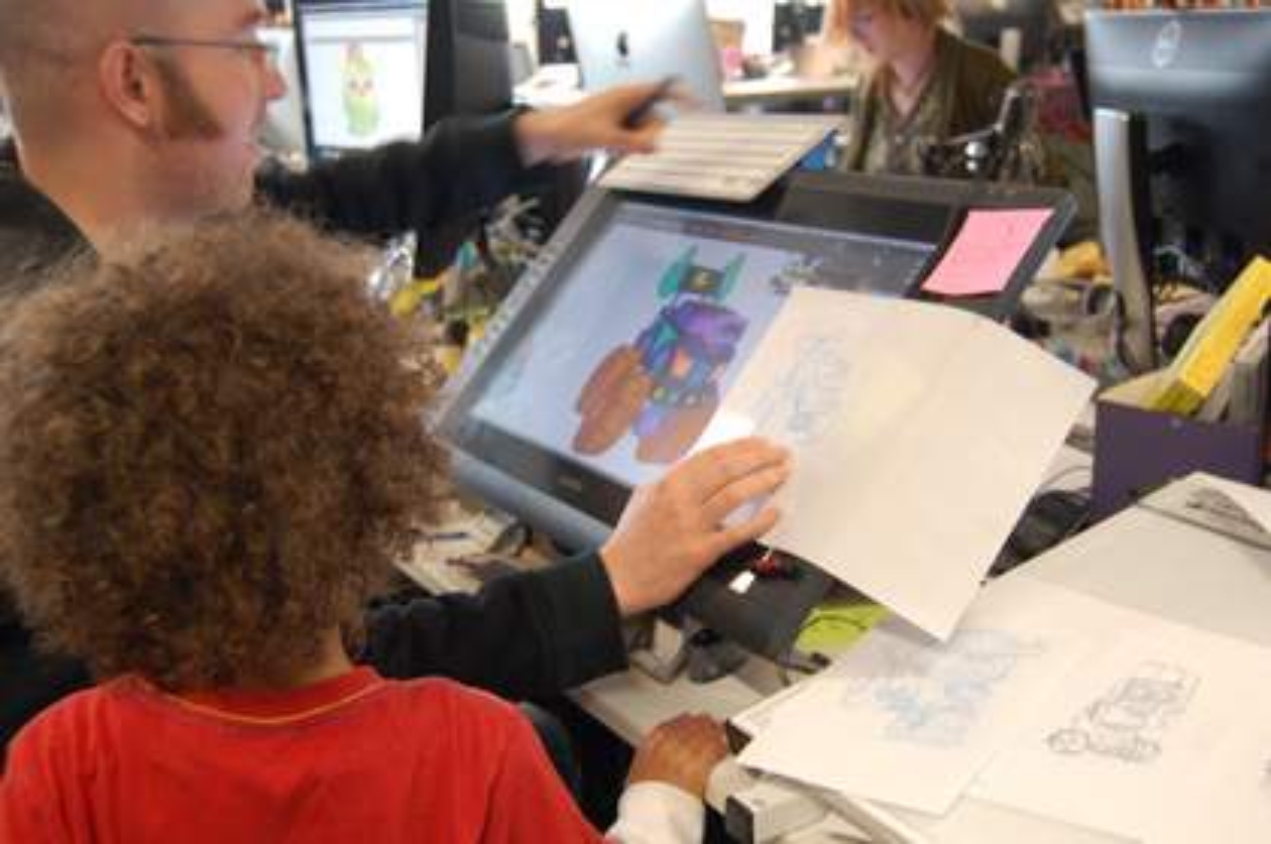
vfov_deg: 31.8
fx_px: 1481
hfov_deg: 46.4
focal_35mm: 42
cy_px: 422
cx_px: 636
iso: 800
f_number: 4.2
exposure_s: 1/25
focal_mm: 28
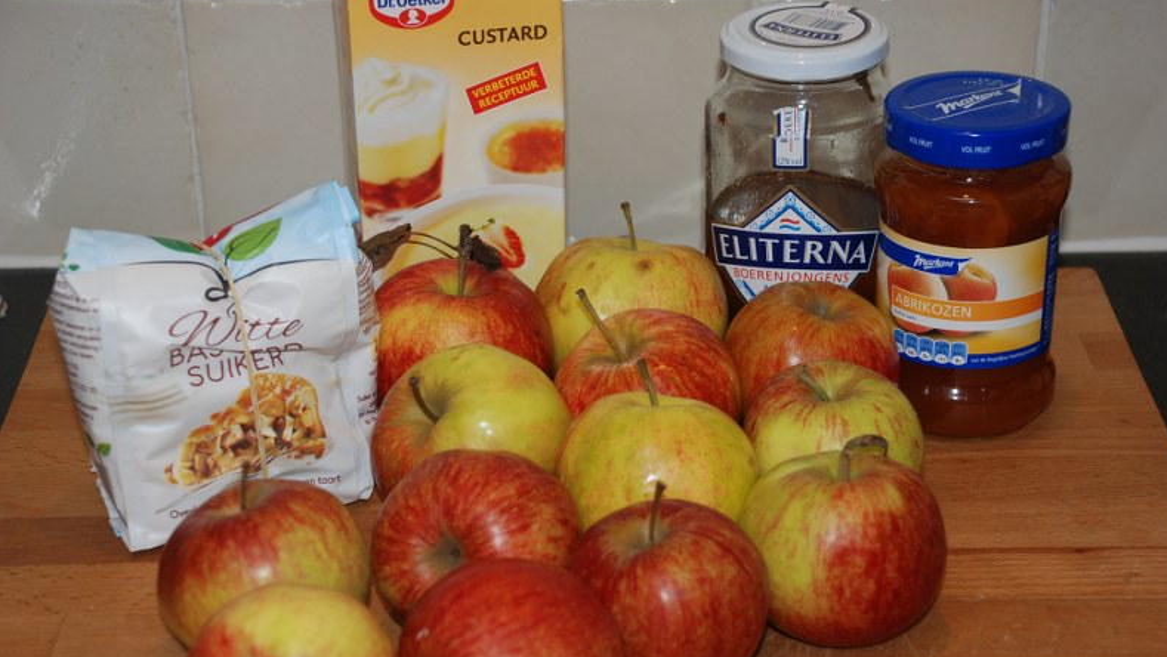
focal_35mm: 83
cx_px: 590
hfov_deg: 25.6
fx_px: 2569
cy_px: 383
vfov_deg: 14.6
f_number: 5
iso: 160
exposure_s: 1/60
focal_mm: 52
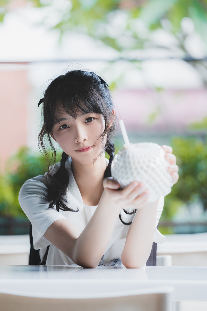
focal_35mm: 200
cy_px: 156
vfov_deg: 10.3
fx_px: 1724
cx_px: 104
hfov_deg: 6.9
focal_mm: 200
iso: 200
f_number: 3.5
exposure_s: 1/60
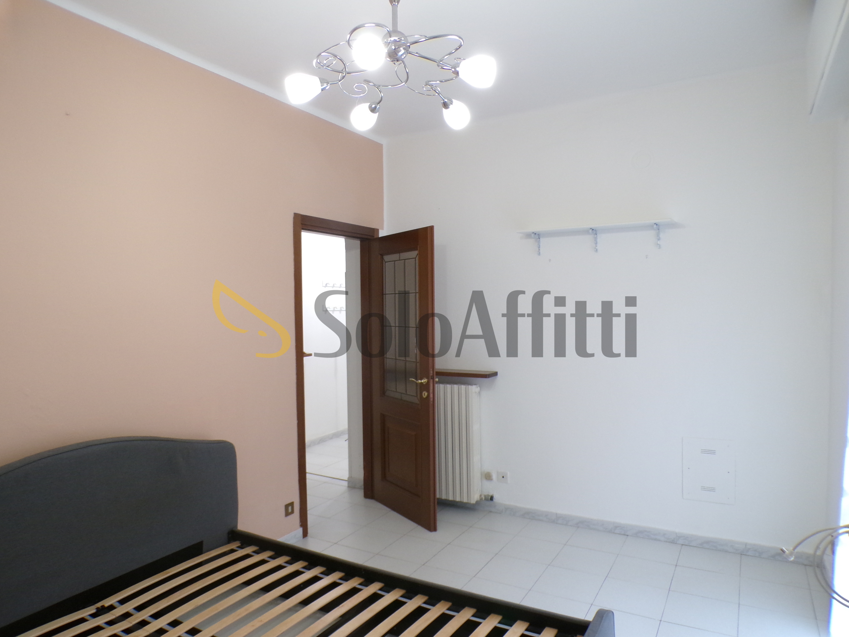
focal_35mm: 24
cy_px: 318
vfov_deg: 56.8
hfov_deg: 71.6
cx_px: 424
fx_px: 589
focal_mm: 4.3
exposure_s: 1/17
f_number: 3
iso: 215
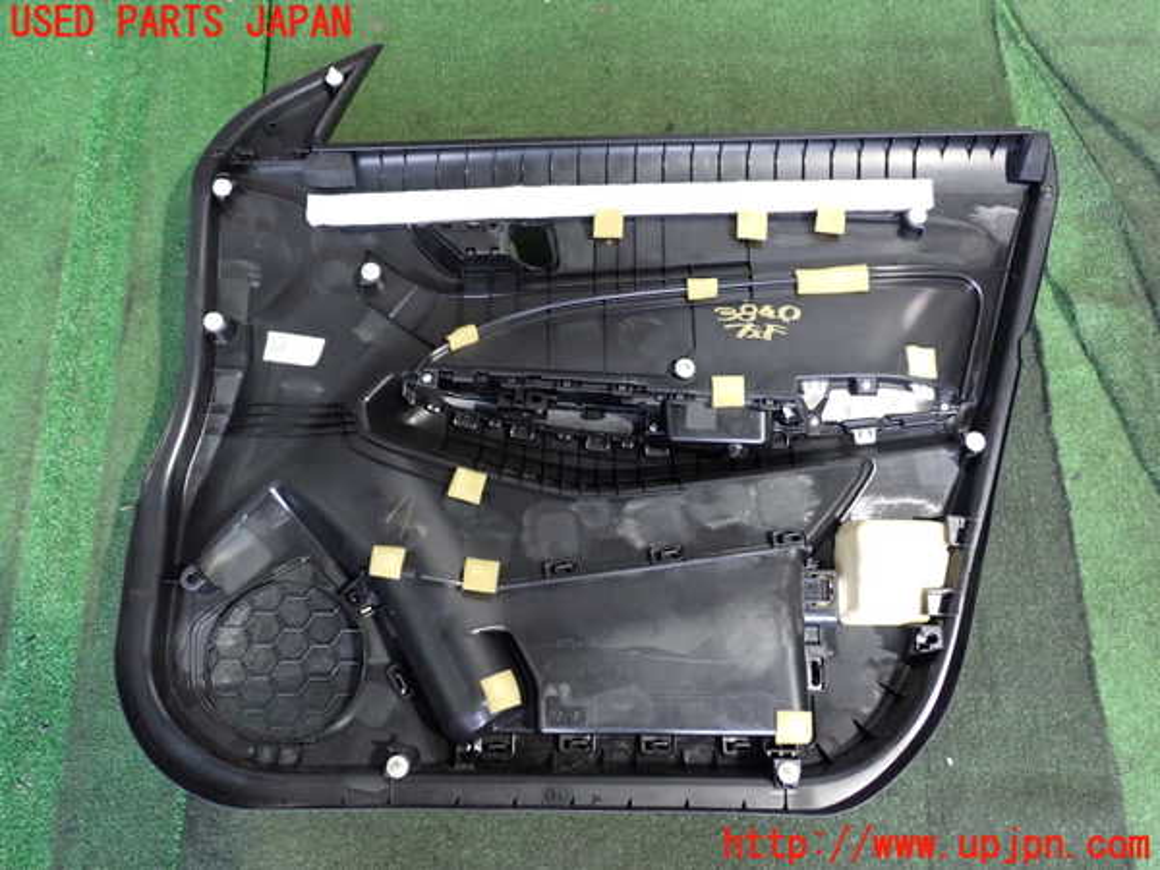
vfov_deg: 46.8
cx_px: 580
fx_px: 1005
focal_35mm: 30
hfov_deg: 60.0
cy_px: 435
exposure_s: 1/15
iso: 800
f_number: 3.2
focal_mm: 5.4
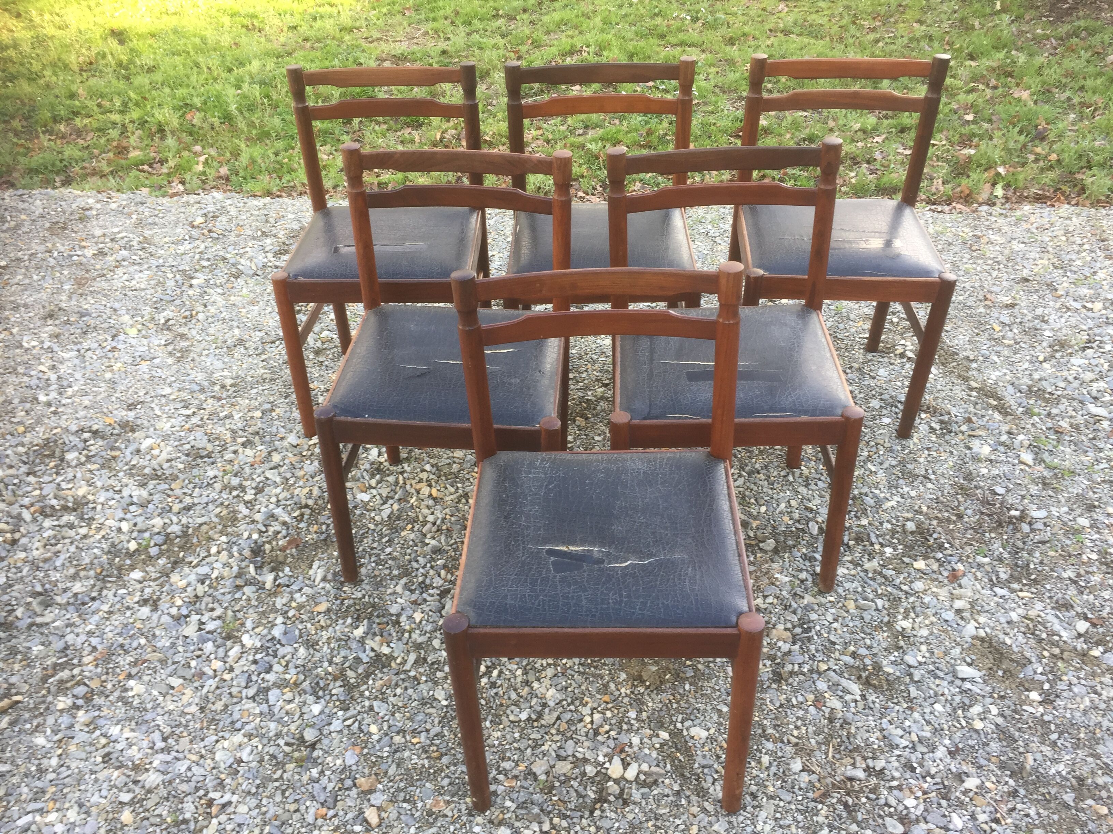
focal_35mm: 29
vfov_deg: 48.2
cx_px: 556
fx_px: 932
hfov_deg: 61.7
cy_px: 417
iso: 32
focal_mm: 4.15
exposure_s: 1/100
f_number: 2.2
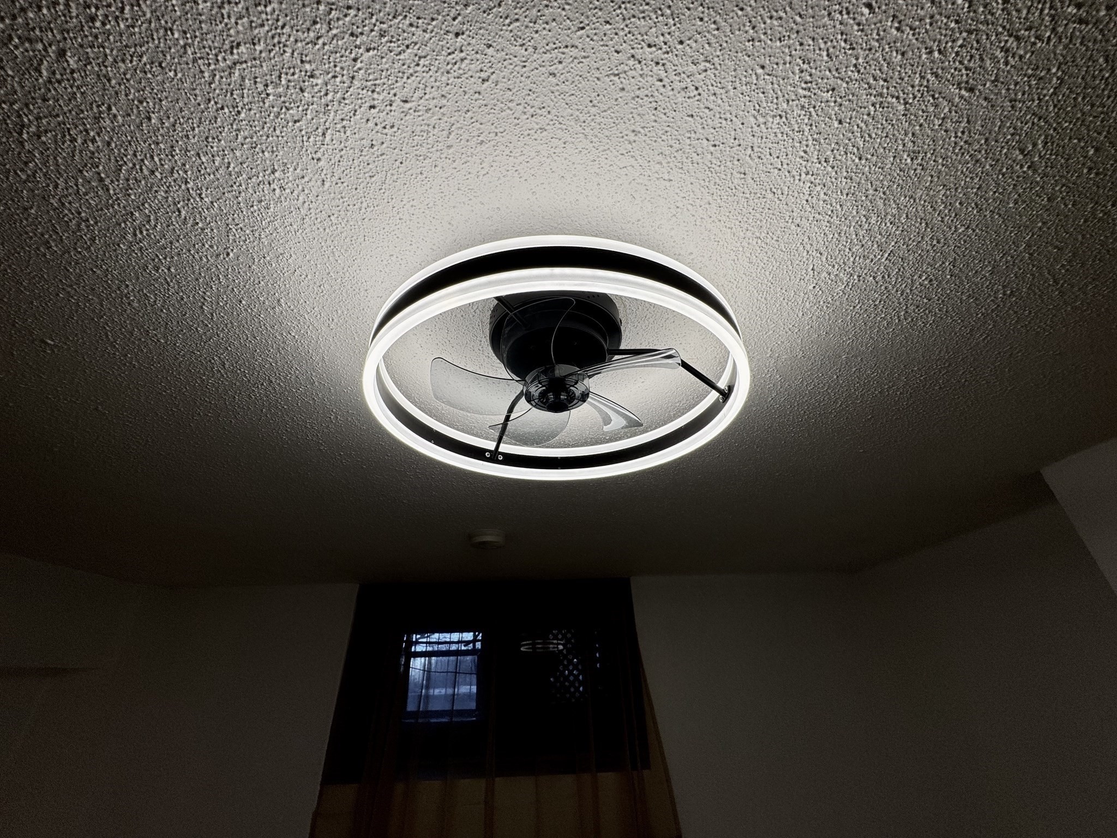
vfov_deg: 85.7
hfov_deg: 102.1
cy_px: 419
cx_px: 558
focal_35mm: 14
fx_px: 452
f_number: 2.2
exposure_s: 1/127
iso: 40
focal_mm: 2.22
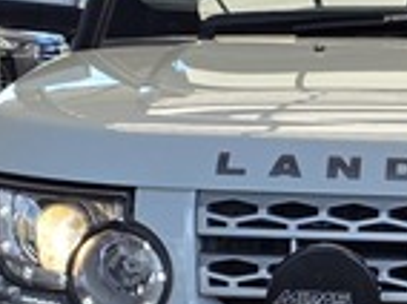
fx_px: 1948
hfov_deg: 11.7
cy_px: 255
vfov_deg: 8.9
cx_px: 493
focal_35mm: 166
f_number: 1.7
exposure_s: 1/2572
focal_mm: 6.25
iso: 80
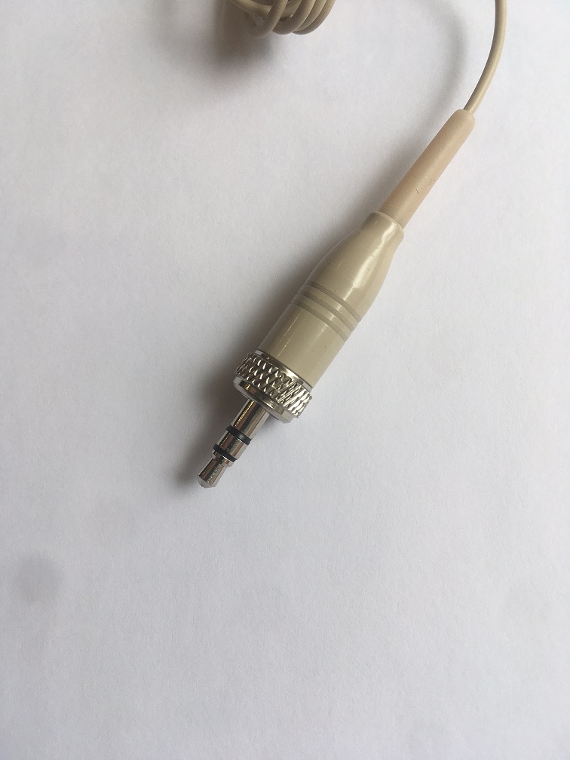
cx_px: 285
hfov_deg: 48.2
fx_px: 637
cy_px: 380
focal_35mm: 29
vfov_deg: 61.7
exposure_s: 1/102
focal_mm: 4.15
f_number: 2.2
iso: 25
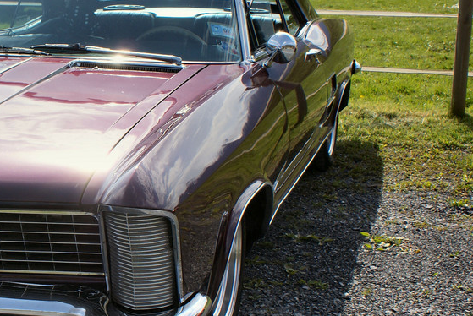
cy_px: 168
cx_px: 13
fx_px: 1013
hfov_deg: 25.2
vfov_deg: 17.8
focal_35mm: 77
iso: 100
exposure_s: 1/160
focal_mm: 24
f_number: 10
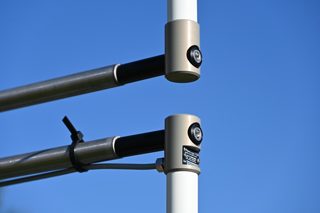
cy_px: 106
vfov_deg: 9.8
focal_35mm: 140
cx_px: 160
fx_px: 1244
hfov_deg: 14.7
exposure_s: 1/500
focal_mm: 140
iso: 110
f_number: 6.3
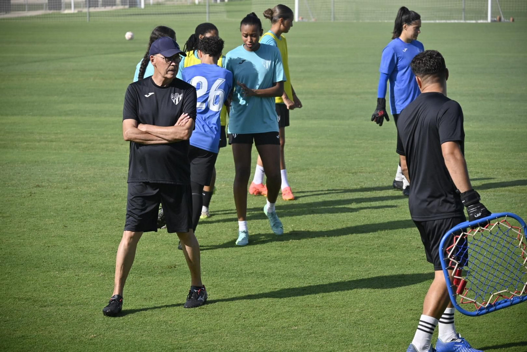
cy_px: 176
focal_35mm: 144
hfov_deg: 14.2
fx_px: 2108
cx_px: 264
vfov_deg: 9.5
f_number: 5
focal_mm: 96
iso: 125
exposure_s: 1/1000
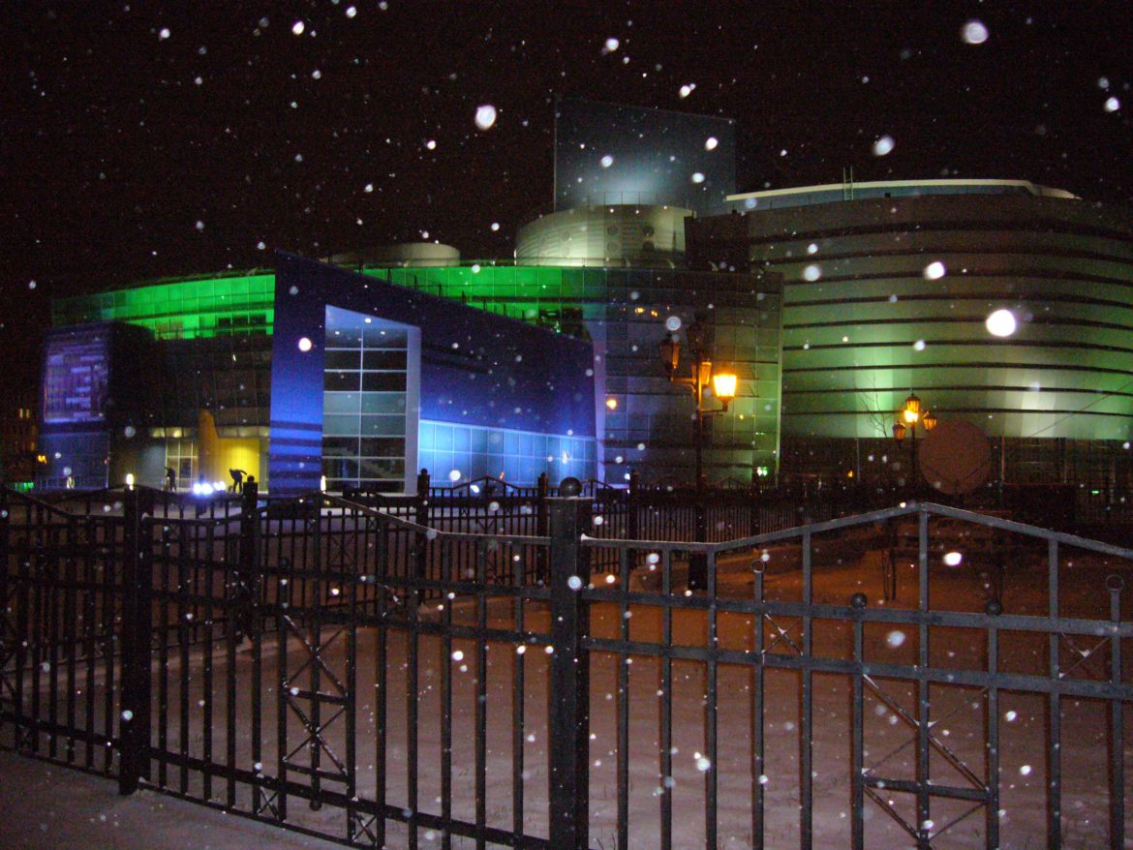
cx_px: 566
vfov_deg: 46.8
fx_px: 982
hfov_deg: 60.0
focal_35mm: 30
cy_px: 425
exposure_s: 1/30
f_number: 2.9
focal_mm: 4.9
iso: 400
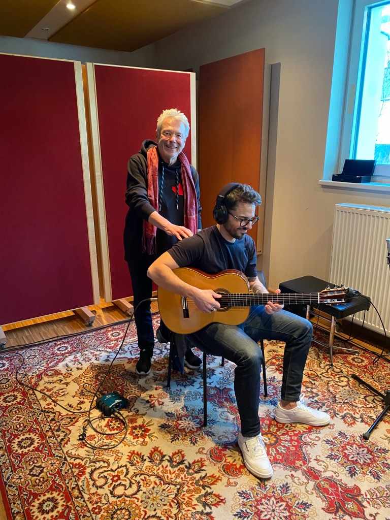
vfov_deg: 67.3
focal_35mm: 26
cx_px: 195
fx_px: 391
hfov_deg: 53.1
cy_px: 260
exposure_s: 1/33
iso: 500
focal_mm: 4.25
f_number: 1.8
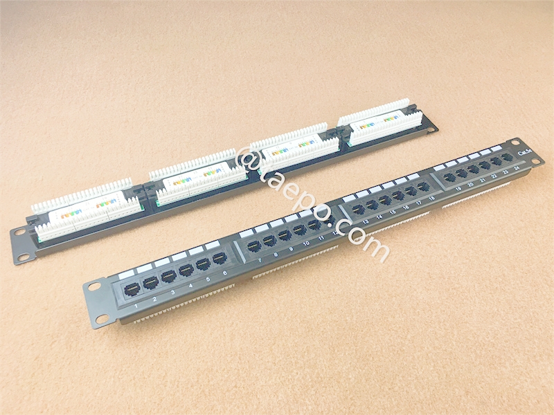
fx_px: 464
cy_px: 208
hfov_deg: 61.7
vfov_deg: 48.2
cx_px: 277
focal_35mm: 29
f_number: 2.2
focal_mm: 4.15
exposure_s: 1/33
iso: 25
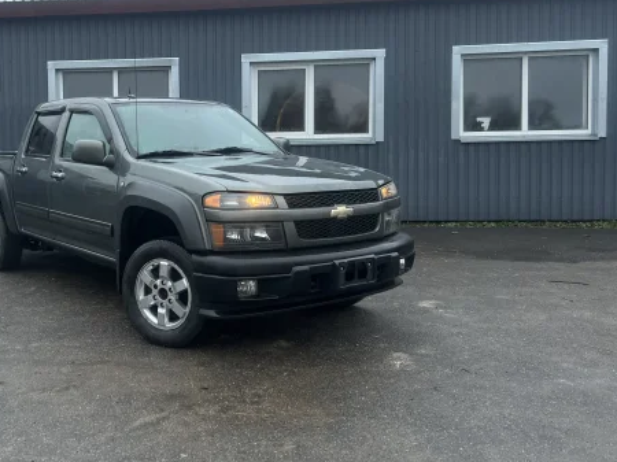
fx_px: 659
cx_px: 180
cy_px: 180
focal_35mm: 37
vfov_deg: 38.4
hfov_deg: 48.8
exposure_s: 1/121
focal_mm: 5.7
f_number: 1.5
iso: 40
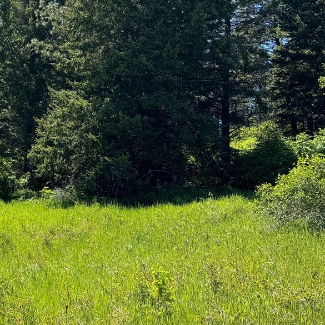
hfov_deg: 29.1
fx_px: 616
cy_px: 179
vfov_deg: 29.5
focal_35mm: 58
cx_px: 80
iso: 80
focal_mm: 6.76
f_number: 1.78
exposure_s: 1/1767
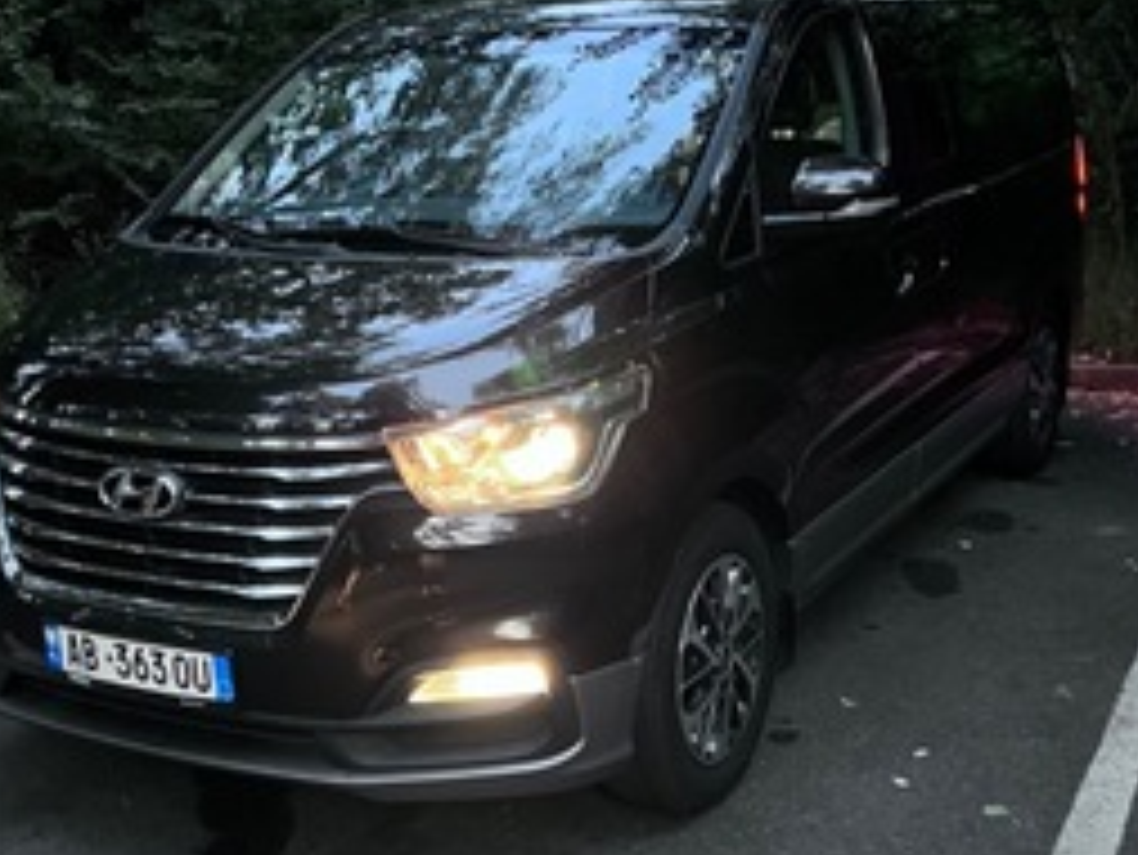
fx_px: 1217
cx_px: 549
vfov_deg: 38.7
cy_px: 400
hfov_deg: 50.1
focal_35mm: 37
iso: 500
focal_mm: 5.7
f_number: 1.5
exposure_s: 1/33
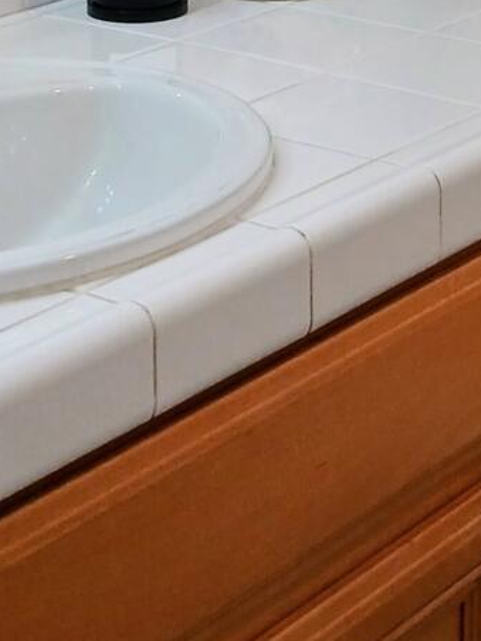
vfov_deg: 15.8
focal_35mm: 115
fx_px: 2131
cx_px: 374
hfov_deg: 12.8
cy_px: -312
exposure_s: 1/60
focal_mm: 3.98
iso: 125
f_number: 1.8
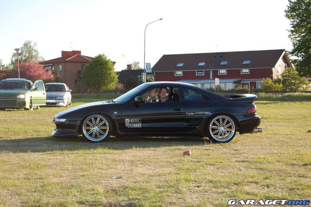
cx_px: 156
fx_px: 712
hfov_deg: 24.6
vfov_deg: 16.5
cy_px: 104
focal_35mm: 82
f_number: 5.6
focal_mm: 55
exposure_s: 1/500
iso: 400
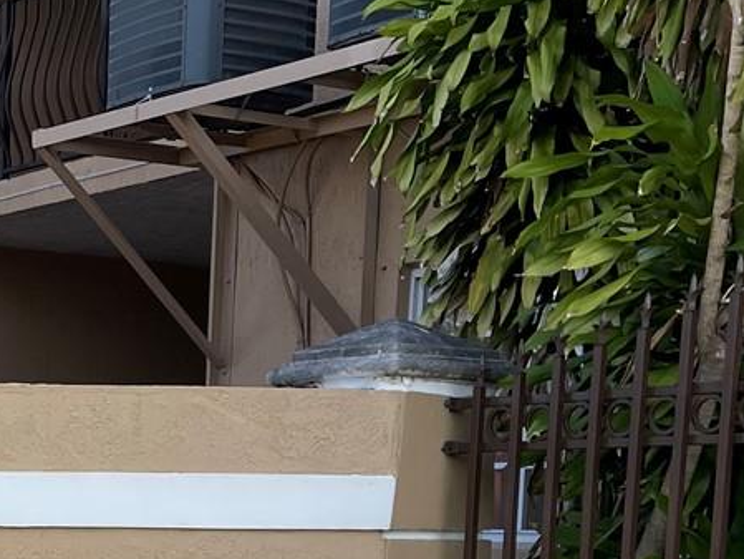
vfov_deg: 15.7
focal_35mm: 89
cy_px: 748
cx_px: -249
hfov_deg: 20.0
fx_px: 1913
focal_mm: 5.1
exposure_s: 1/1513
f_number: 1.6
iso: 32
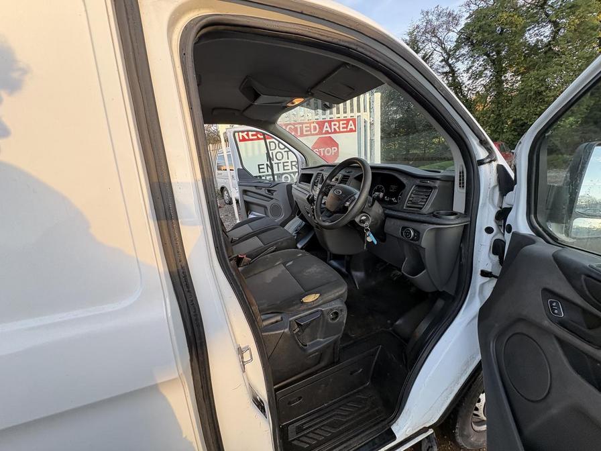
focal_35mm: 14
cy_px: 226
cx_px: 300
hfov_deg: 102.1
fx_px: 243
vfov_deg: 85.7
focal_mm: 2.22
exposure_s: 1/99
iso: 80
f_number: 2.2
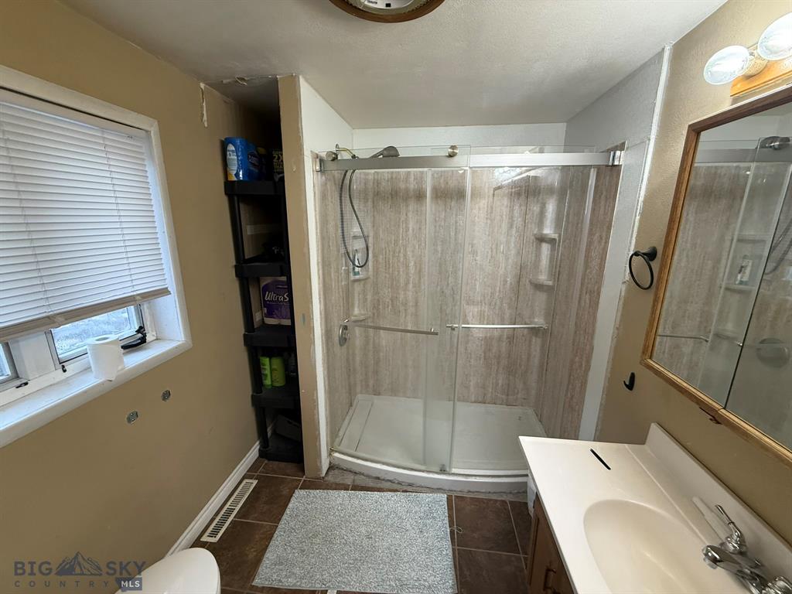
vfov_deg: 85.7
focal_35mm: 14
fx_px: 320
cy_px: 297
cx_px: 396
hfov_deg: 102.1
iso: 250
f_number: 2.2
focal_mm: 2.22
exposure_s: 1/60
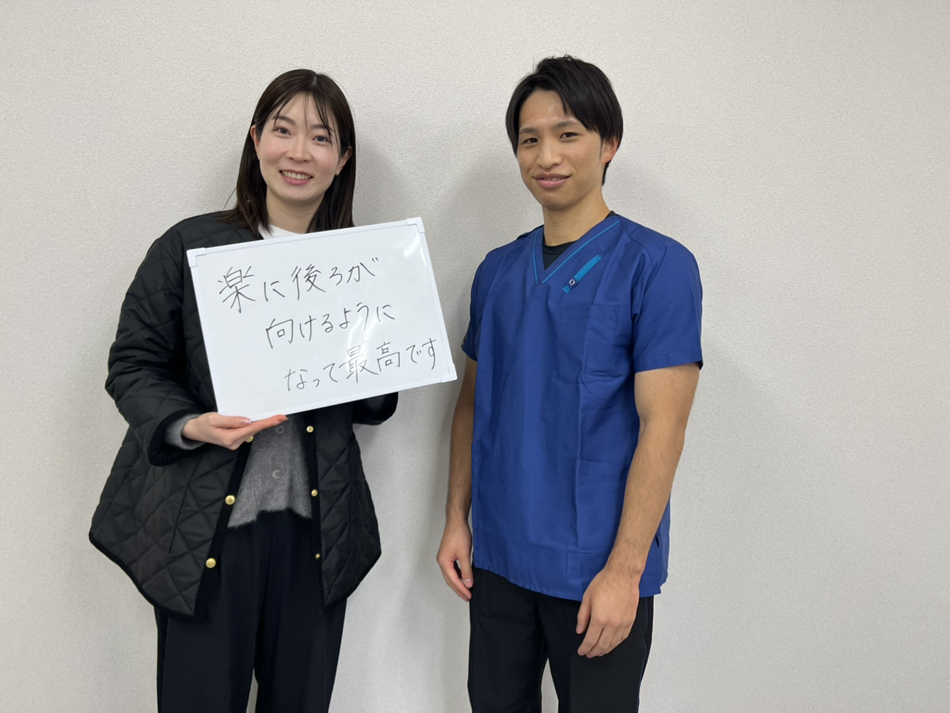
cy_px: 356
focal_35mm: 26
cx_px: 475
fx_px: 714
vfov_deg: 53.1
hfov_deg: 67.3
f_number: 1.6
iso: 125
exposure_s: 1/120
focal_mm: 5.1
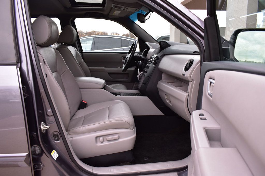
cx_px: 132
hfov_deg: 67.4
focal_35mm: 27
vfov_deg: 47.9
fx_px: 199
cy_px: 88
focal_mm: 18
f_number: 7.1
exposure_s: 1/40
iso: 400
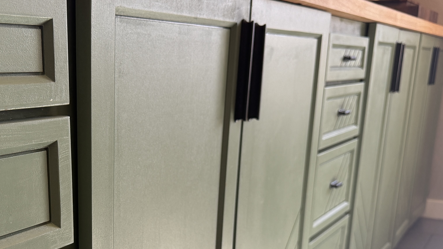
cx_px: 123
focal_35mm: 49
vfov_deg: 23.6
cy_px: 235
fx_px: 576
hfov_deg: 41.1
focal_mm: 6.76
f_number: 1.78
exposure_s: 1/121
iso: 125
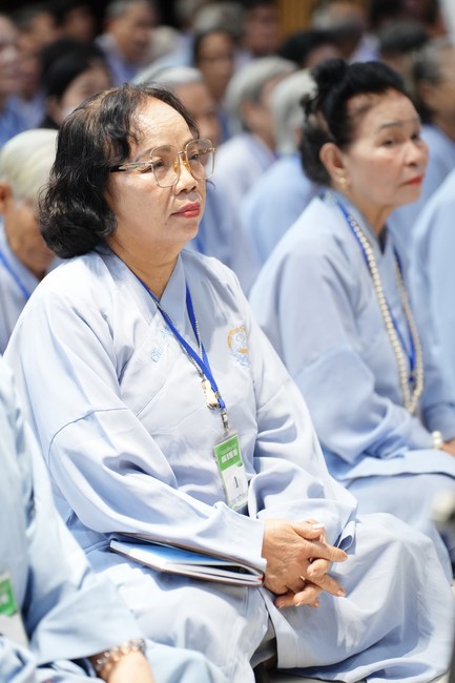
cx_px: 228
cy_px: 342
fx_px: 2333
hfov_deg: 11.1
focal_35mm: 123
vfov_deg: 16.7
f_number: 2.8
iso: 4000
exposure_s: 1/200
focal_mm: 123
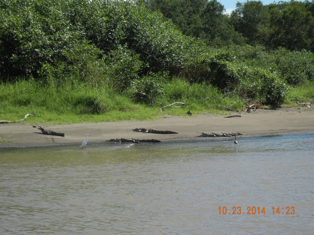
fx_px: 925
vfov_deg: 14.5
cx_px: 157
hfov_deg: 19.3
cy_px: 118
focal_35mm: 102
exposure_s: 1/259
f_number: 9
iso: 160
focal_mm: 18.3
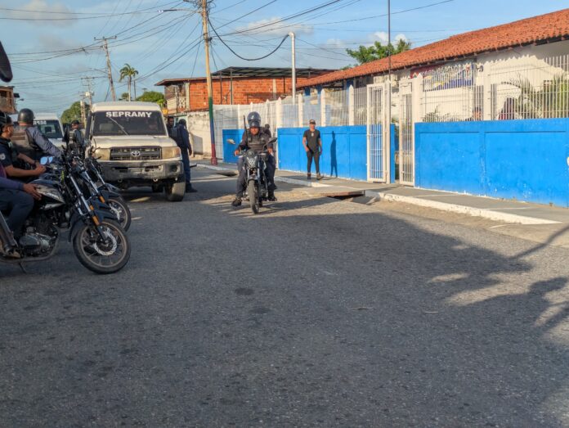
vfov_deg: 28.6
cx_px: 284
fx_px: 839
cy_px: 214
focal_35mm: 51
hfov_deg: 37.5
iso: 48
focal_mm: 5.43
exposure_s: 1/2299
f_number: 1.89
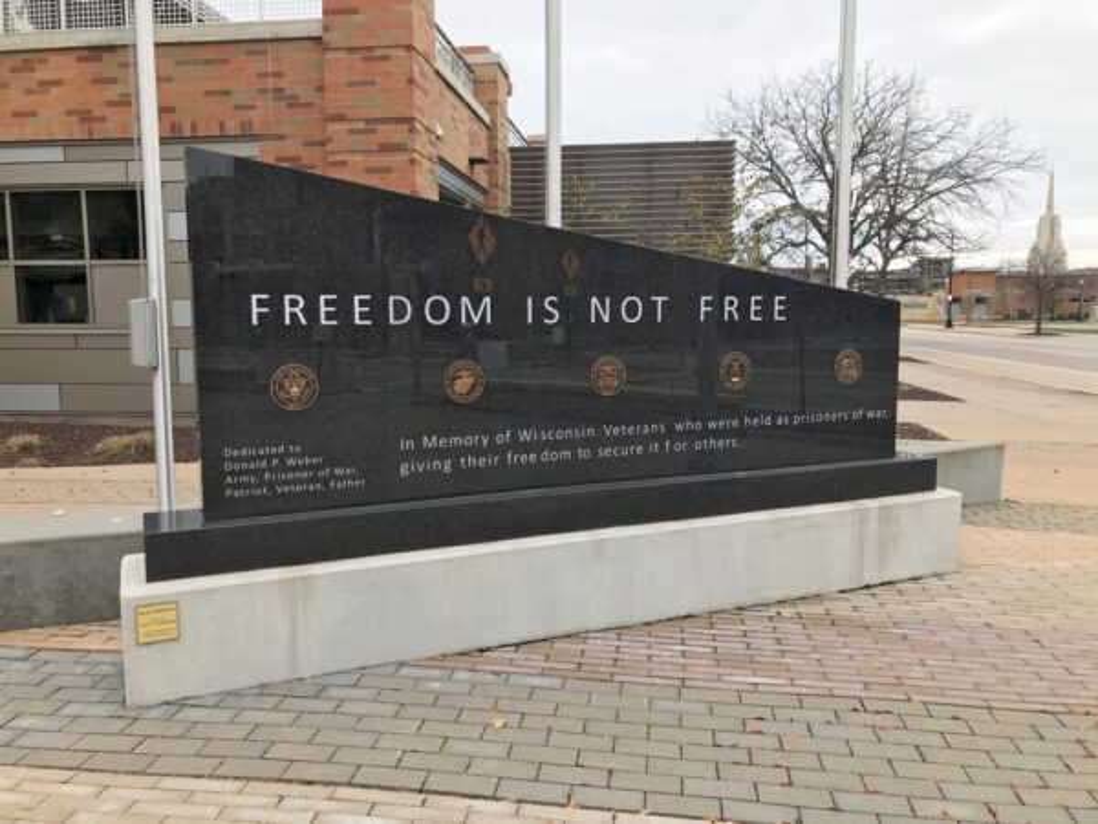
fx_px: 888
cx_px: 549
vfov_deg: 49.7
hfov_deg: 63.4
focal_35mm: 28
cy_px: 412
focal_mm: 3.99
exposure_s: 1/622
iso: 20
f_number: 1.8
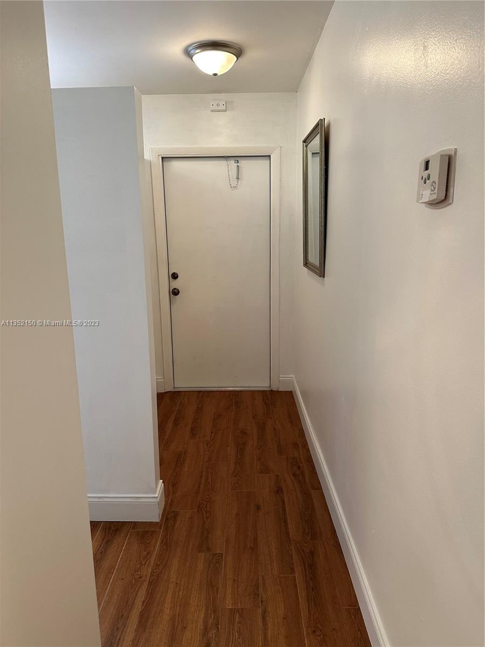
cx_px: 242
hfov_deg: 56.8
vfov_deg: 71.6
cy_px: 324
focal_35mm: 24
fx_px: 448
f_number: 1.78
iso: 160
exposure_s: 1/60
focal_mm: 6.86
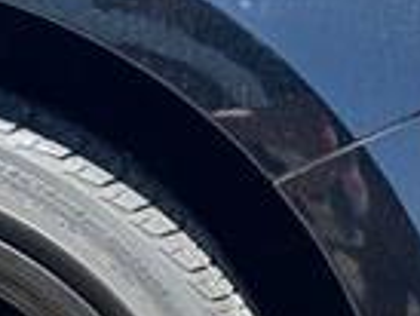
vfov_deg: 15.4
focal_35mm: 88
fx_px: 1069
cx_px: 52
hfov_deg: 21.8
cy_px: 491
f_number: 1.78
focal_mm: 6.76
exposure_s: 1/1193
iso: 80
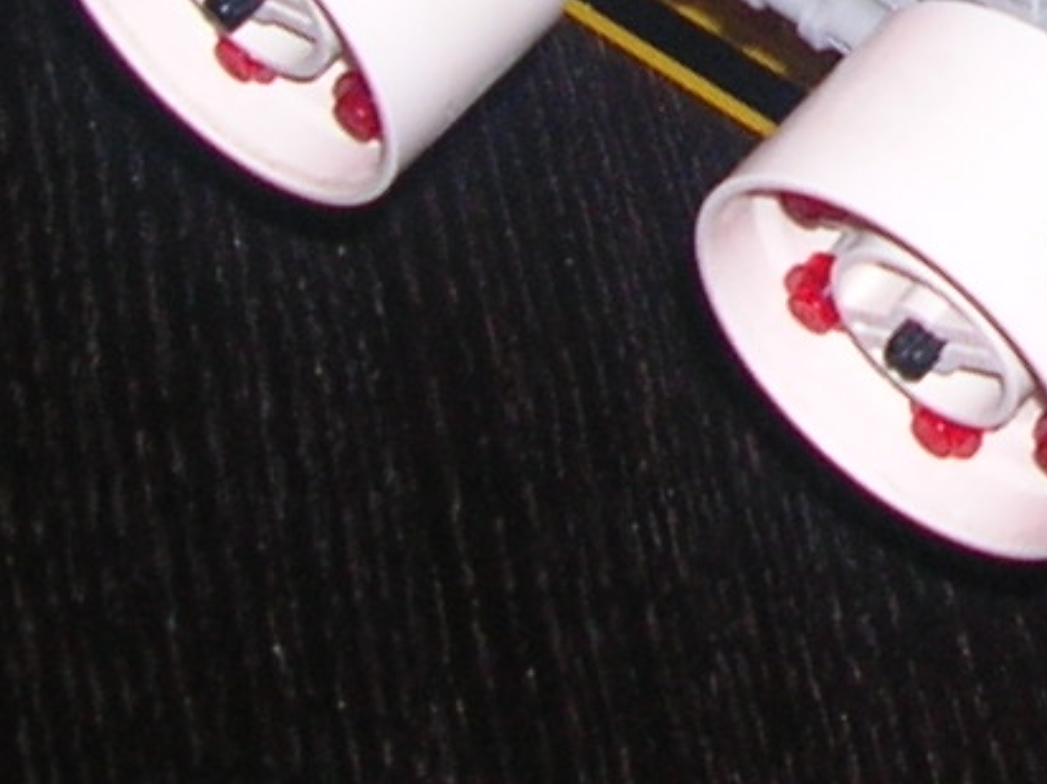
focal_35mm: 194
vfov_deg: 7.4
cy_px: -611
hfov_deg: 10.0
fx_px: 5863
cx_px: 1349
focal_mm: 5.8
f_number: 2.8
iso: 50
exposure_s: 1/60.1
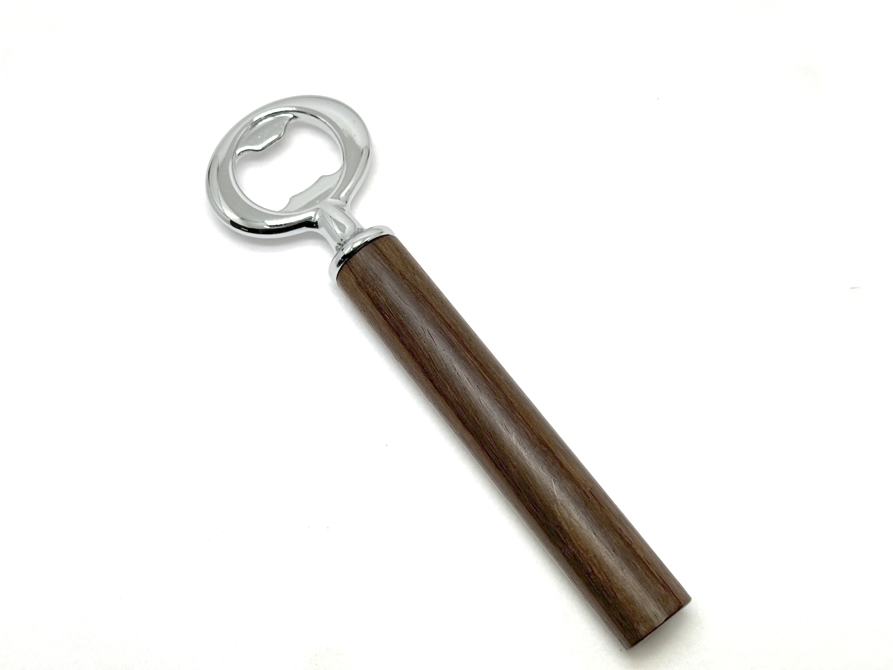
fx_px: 1238
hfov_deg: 39.7
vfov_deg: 30.3
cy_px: 335
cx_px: 446
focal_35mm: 48
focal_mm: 6.86
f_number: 1.78
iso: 64
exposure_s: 1/531
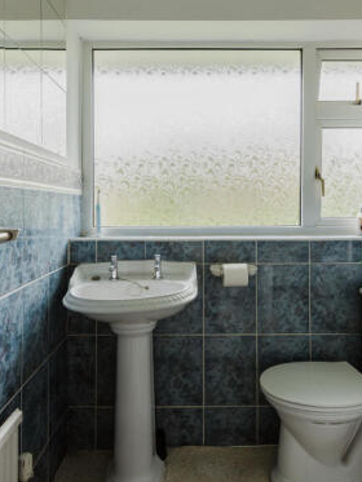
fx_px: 376
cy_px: 220
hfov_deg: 51.3
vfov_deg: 65.2
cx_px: 200
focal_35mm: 27
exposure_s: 1/8
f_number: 8
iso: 100
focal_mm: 16
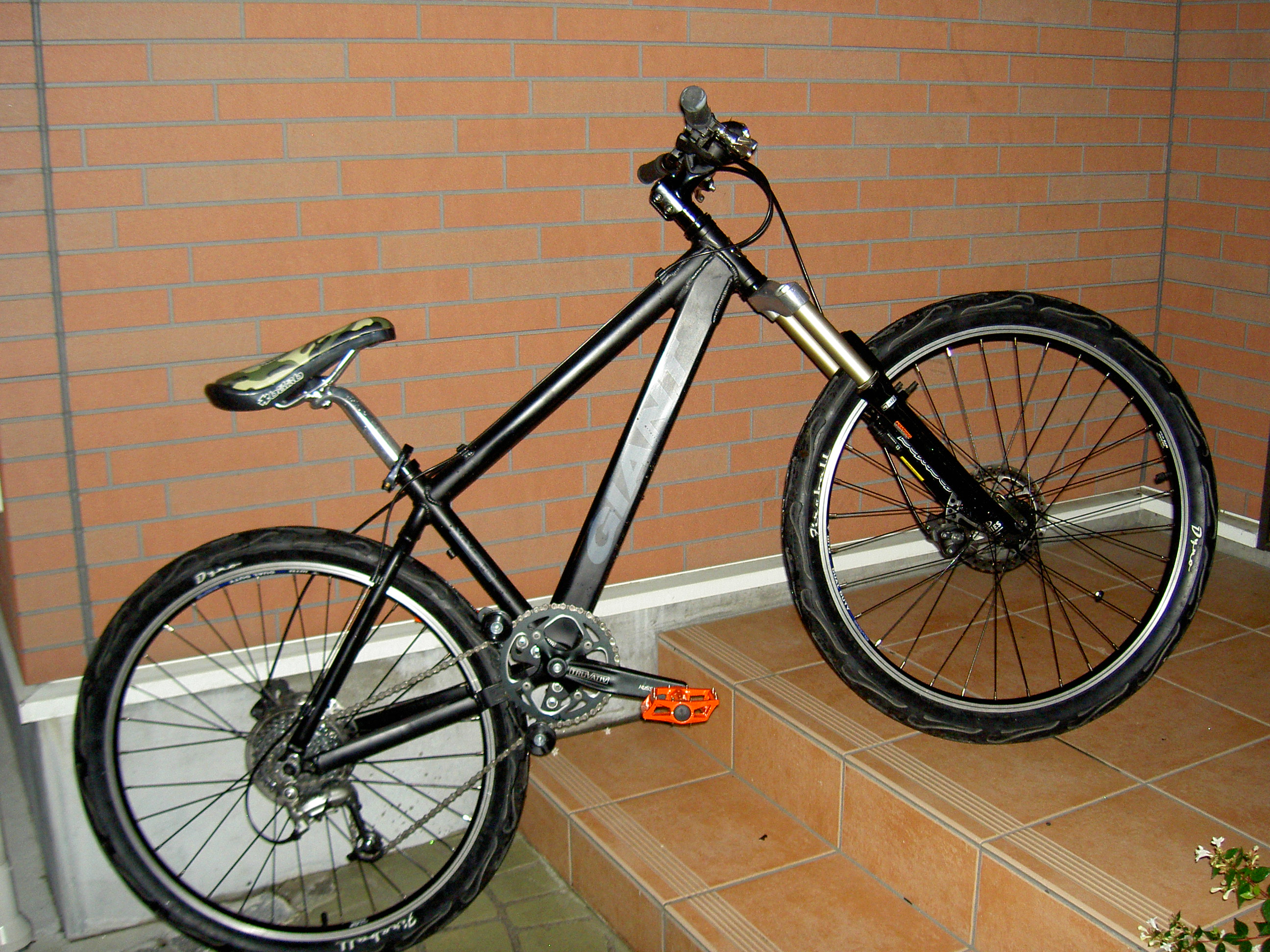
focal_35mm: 39
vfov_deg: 36.8
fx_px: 1431
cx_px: 635
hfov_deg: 47.9
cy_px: 476
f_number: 2.8
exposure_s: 1/59.5
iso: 100
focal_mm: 8
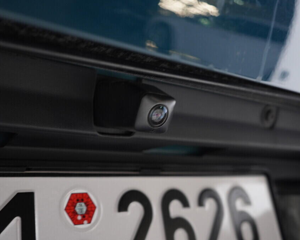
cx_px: 145
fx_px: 364
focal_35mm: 41
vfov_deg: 36.5
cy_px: 119
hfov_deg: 44.8
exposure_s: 1/40
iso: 640
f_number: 2.8
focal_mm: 24
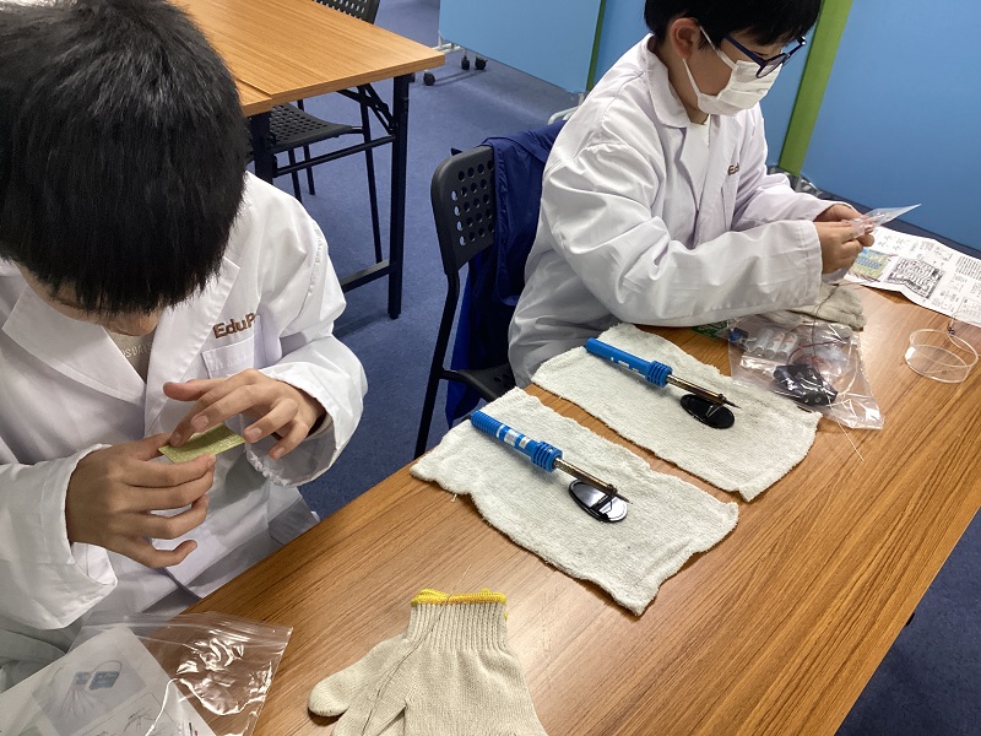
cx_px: 490
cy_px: 368
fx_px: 879
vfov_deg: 45.4
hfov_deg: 58.4
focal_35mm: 31
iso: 125
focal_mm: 3.3
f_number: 2.4
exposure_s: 1/60
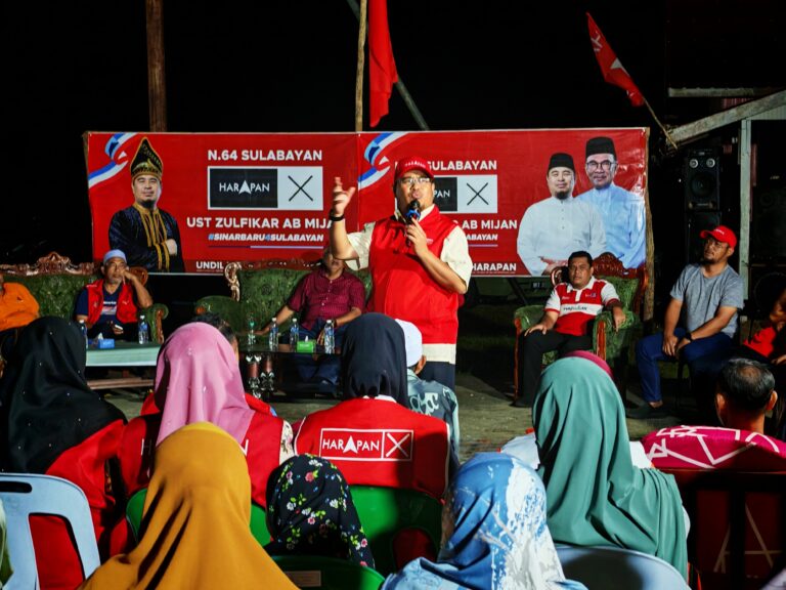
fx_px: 1635
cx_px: 393
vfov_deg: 20.4
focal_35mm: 72
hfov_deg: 27.0
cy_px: 295
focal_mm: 15.38
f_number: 2.6
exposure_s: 1/33
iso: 2500
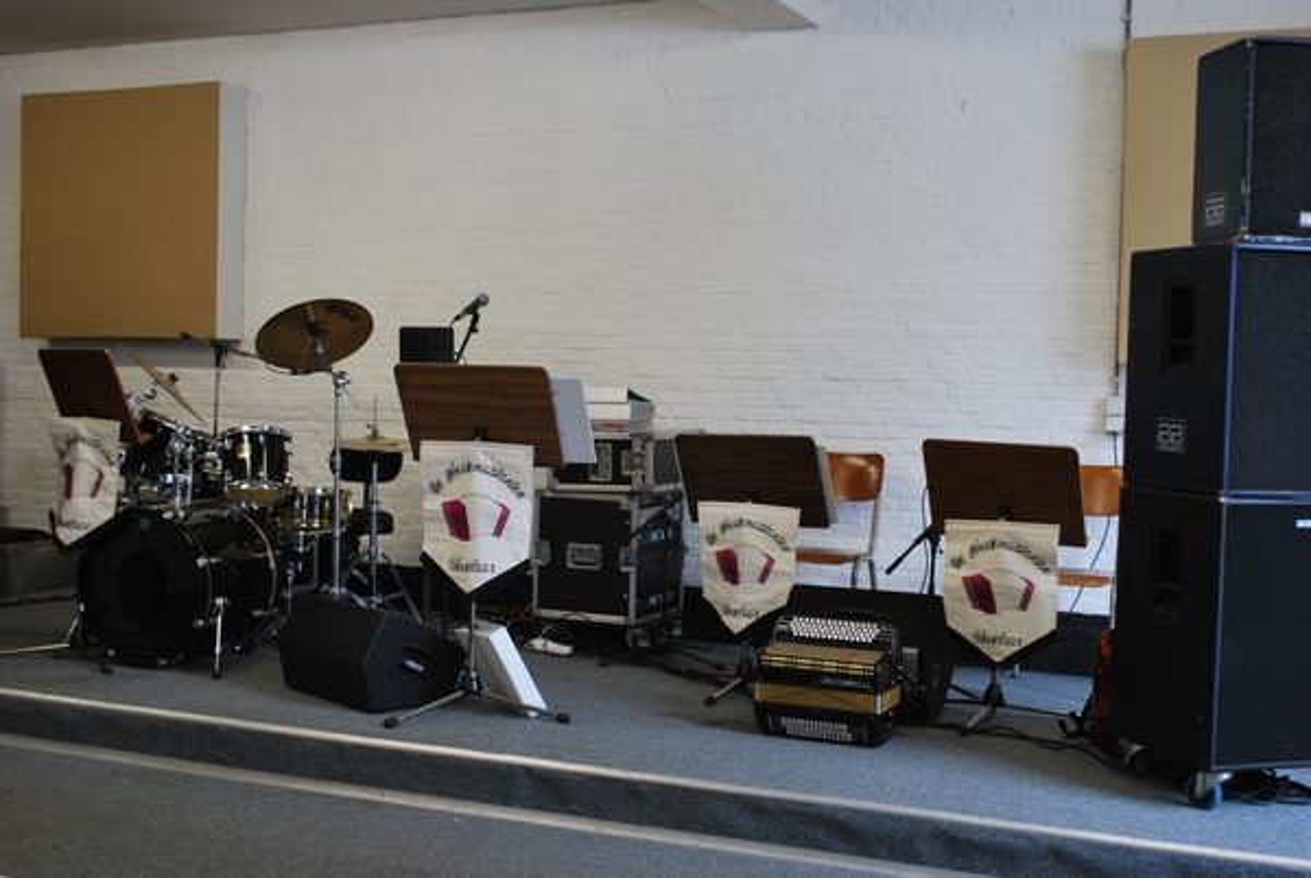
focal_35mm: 45
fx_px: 1641
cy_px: 439
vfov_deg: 30.0
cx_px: 656
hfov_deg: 43.5
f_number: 4.8
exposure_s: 1/30
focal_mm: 30
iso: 200
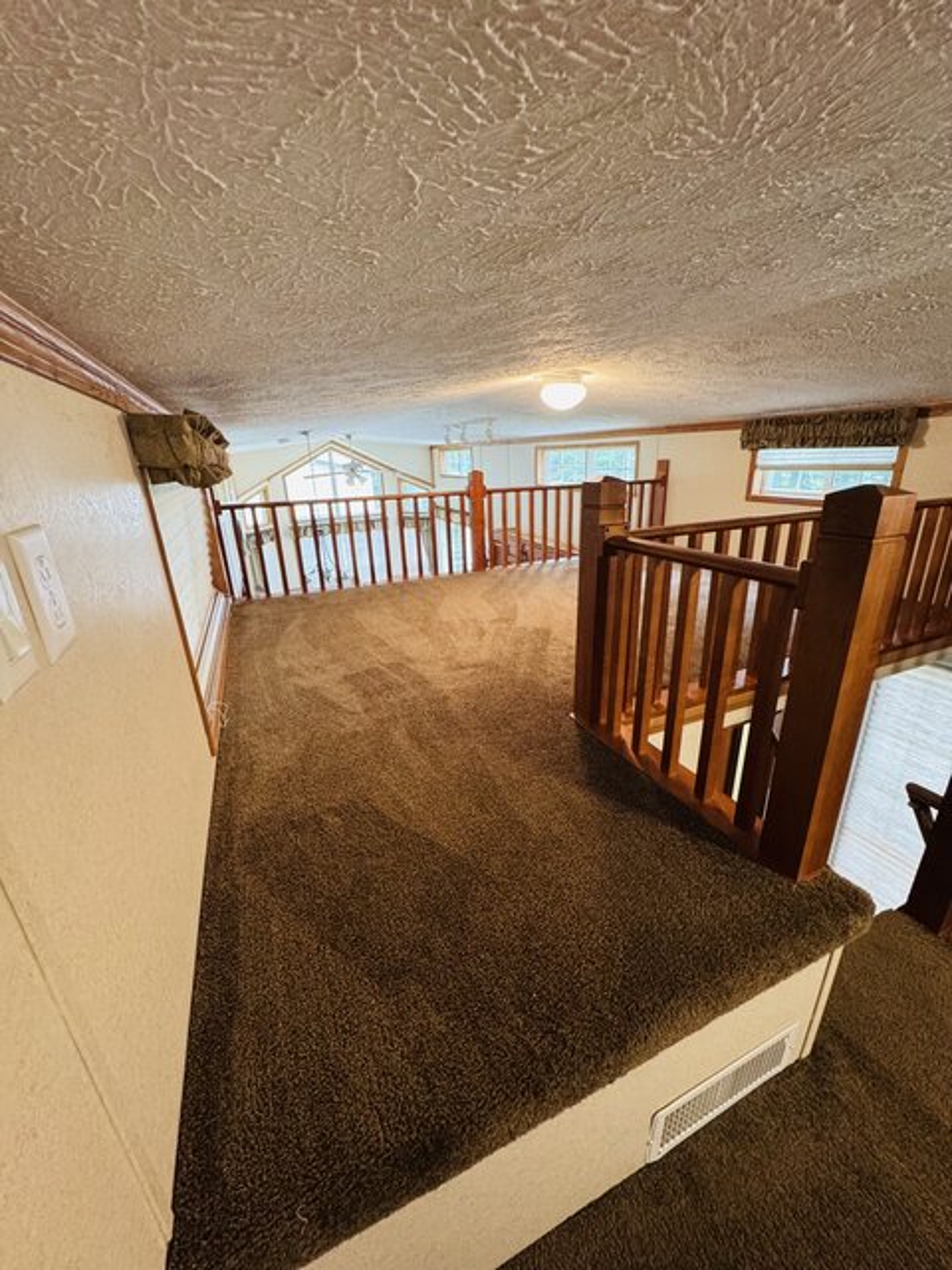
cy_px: 635
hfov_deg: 85.7
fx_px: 513
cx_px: 476
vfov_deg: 102.1
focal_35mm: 14
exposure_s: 1/60
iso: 500
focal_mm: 2.22
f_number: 2.2
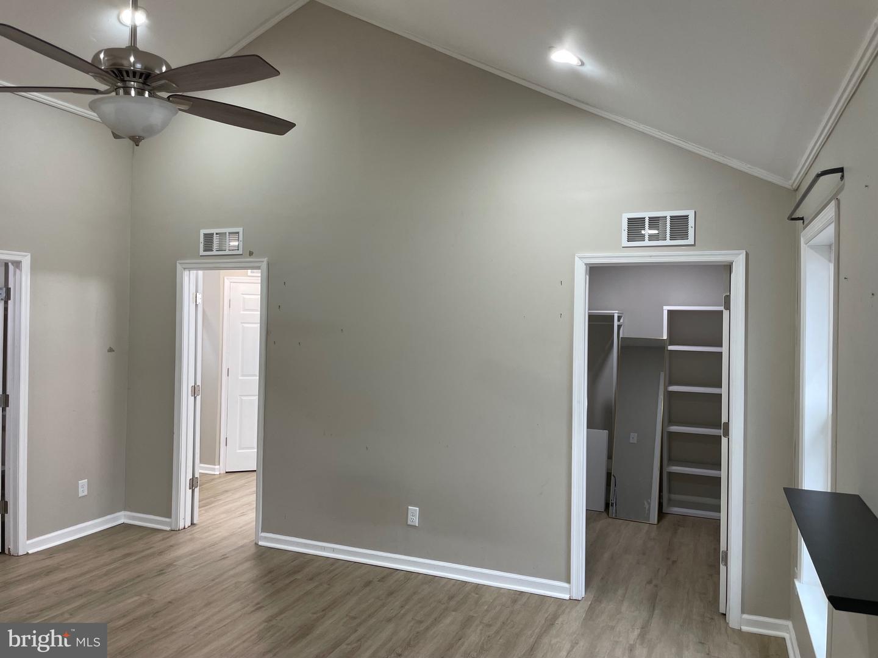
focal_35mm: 26
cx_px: 439
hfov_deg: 67.3
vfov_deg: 53.1
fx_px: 659
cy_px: 329
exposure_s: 1/60
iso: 64
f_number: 1.6
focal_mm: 4.2
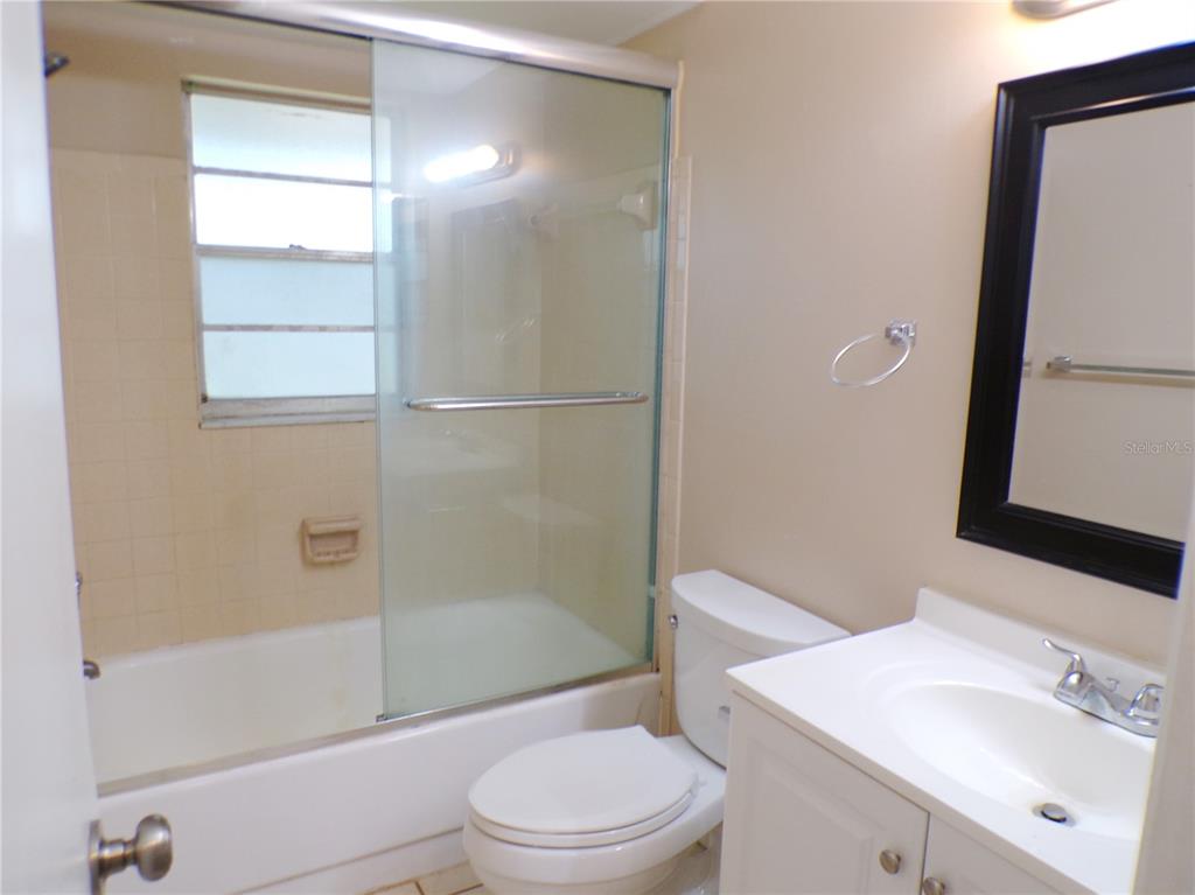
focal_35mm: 24
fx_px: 828
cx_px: 598
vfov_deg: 56.8
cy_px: 448
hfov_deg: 71.6
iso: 167
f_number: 3
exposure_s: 1/34
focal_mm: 4.3
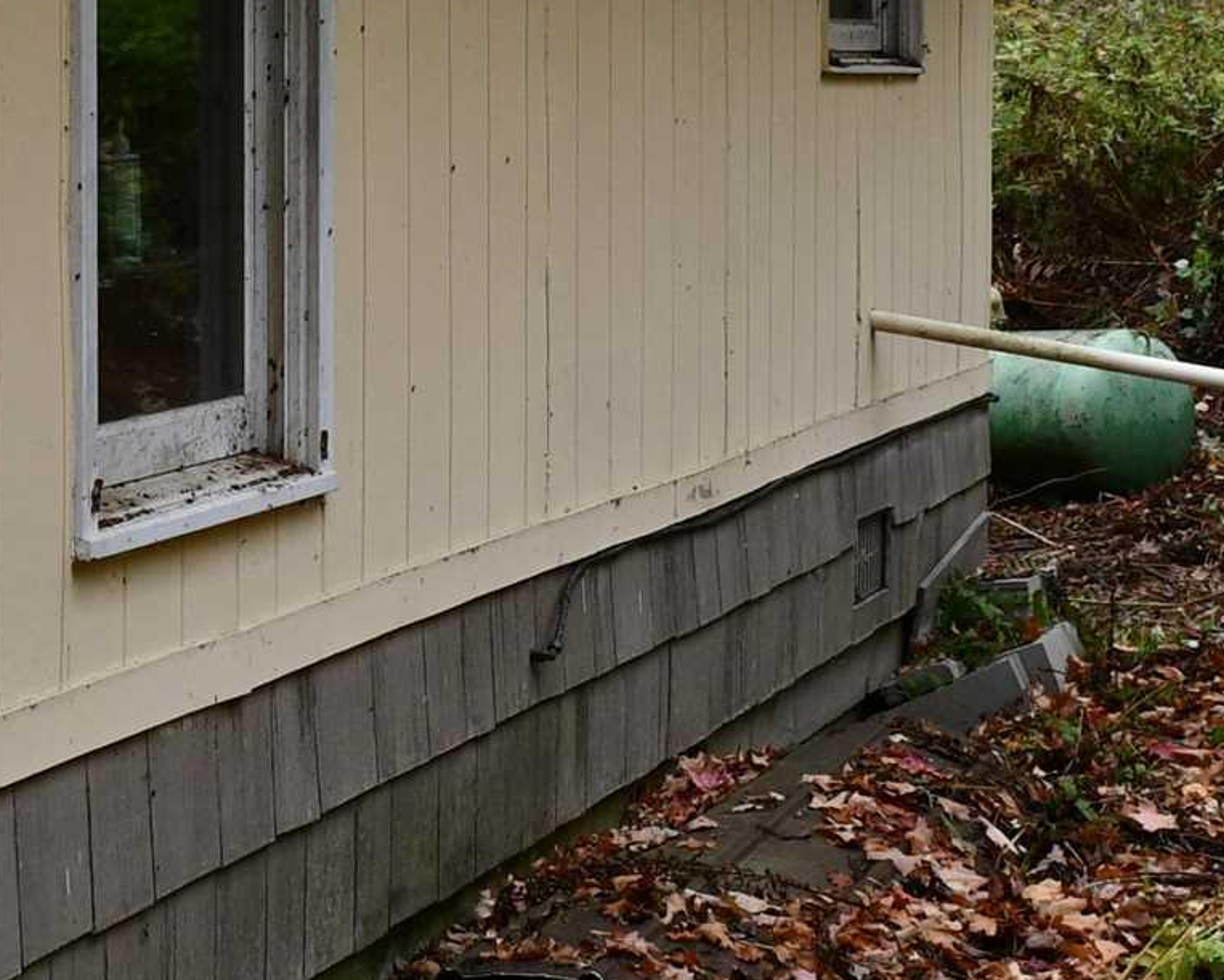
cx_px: 286
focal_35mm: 102
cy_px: 295
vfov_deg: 15.1
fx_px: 3696
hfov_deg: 18.7
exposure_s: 1/250
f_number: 6.3
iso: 200
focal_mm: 18
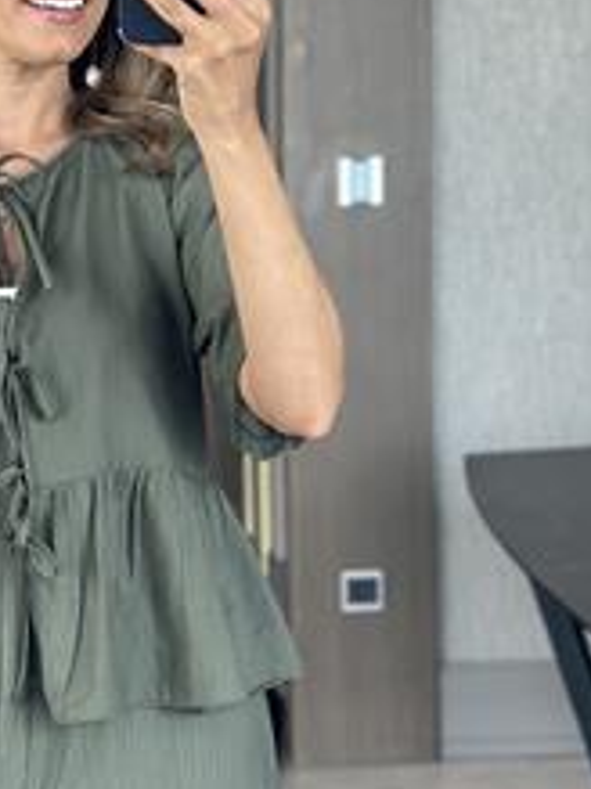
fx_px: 2529
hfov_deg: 13.2
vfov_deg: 17.7
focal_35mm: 111
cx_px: 79
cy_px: 450
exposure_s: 1/114
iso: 125
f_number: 1.78
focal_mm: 6.86
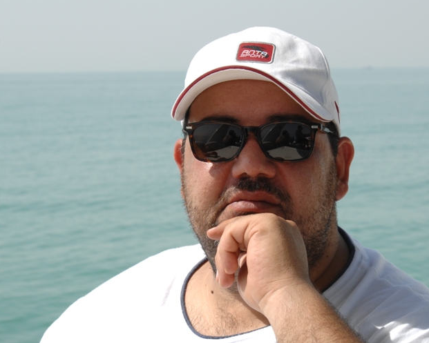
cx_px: 264
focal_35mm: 102
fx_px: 1295
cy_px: 188
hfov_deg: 18.8
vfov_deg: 15.1
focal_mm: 44
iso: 100
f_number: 7.6
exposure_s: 1/250
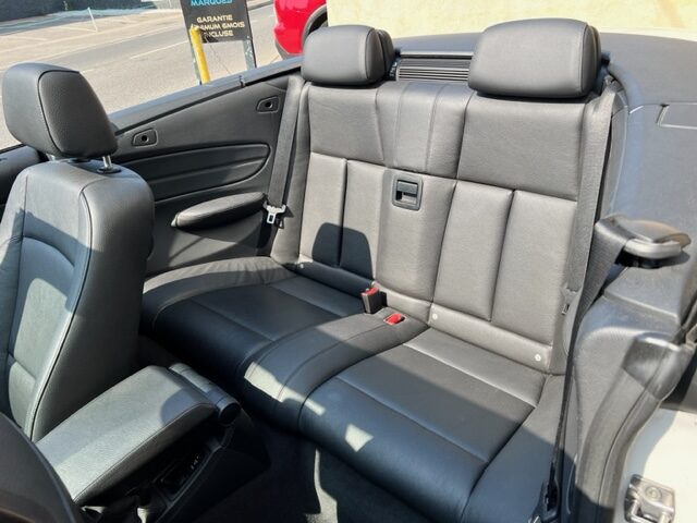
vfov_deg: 53.1
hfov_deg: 67.3
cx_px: 348
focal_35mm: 26
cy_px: 262
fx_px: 524
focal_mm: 5.7
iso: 50
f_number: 1.5
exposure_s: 1/814
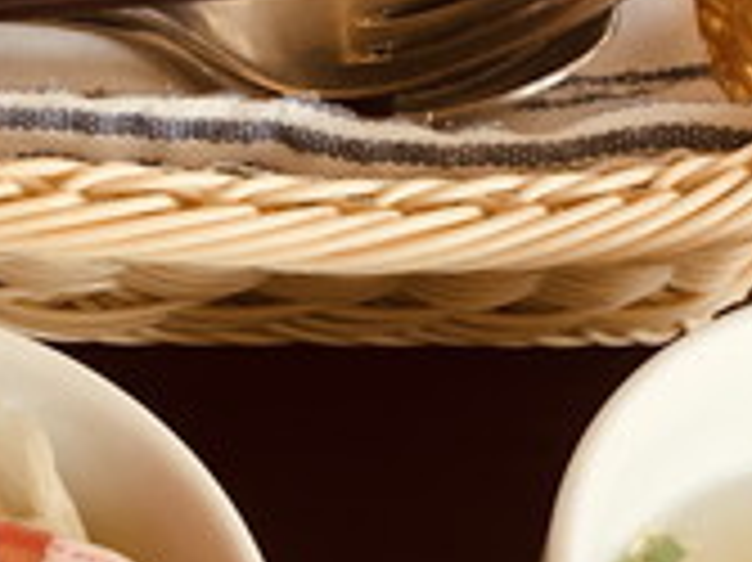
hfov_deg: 18.6
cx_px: 77
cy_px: 369
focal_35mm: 104
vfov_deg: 14.2
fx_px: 2258
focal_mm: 4.15
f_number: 2.2
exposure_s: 1/40
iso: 25
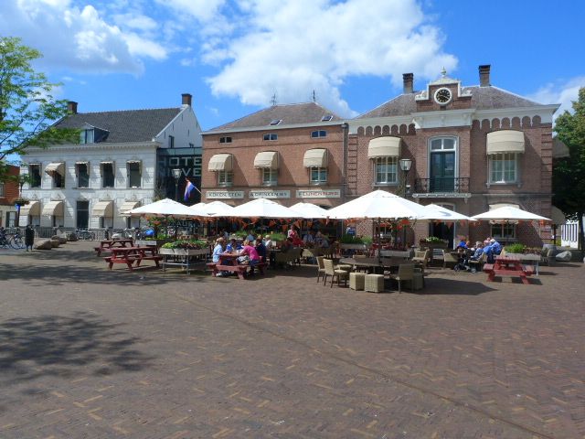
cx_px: 292
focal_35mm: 25
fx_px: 422
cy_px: 220
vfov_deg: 54.9
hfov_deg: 69.4
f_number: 5.6
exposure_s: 1/400
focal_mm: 4.5
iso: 80
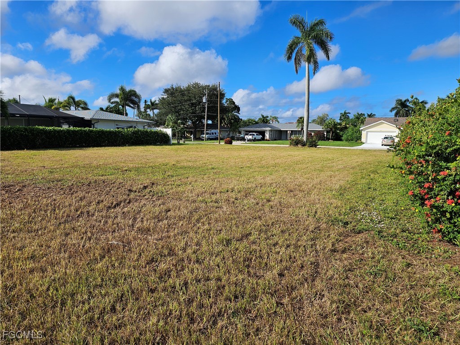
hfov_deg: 73.9
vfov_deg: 58.9
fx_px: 306
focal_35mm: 23
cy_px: 172
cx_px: 230
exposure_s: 1/1002
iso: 10
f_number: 1.7
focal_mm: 6.3
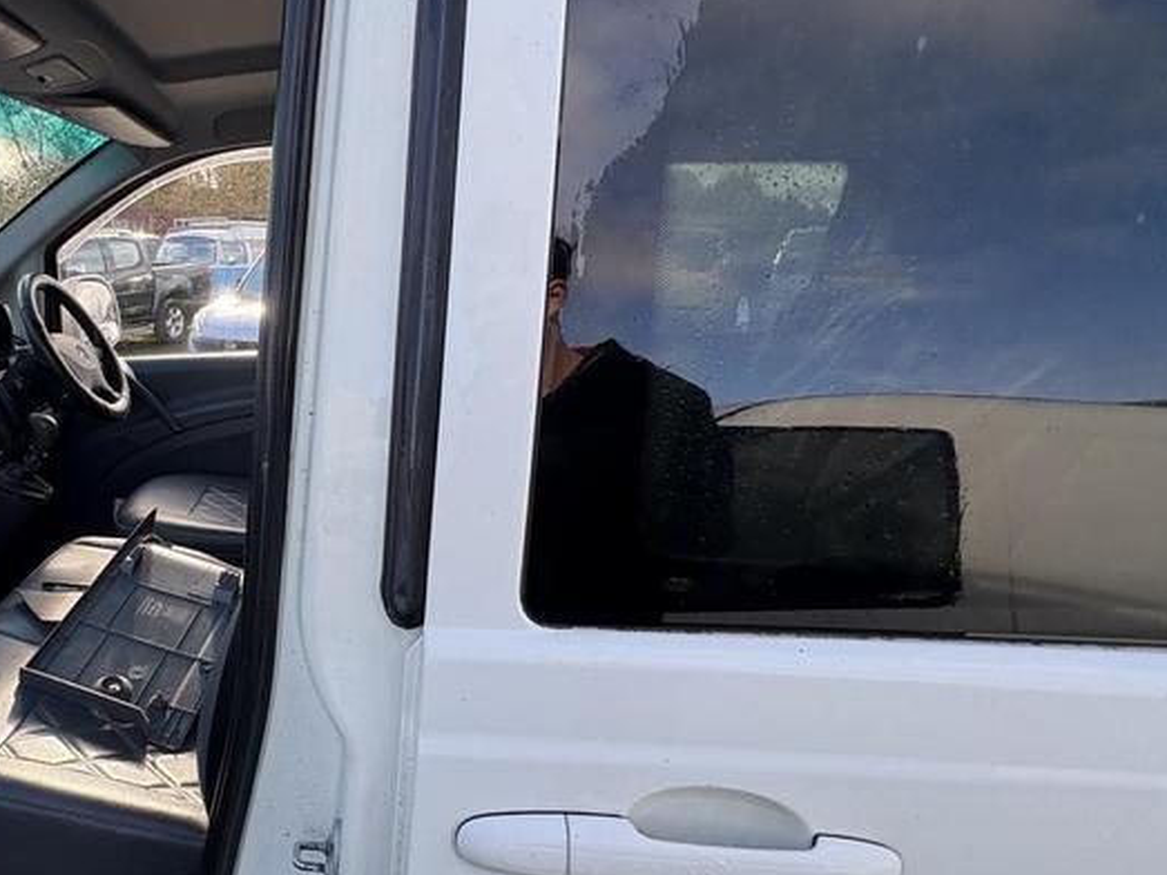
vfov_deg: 56.4
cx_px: 223
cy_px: 522
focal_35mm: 24
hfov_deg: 64.8
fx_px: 809
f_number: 2.2
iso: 40
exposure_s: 1/269
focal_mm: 2.22
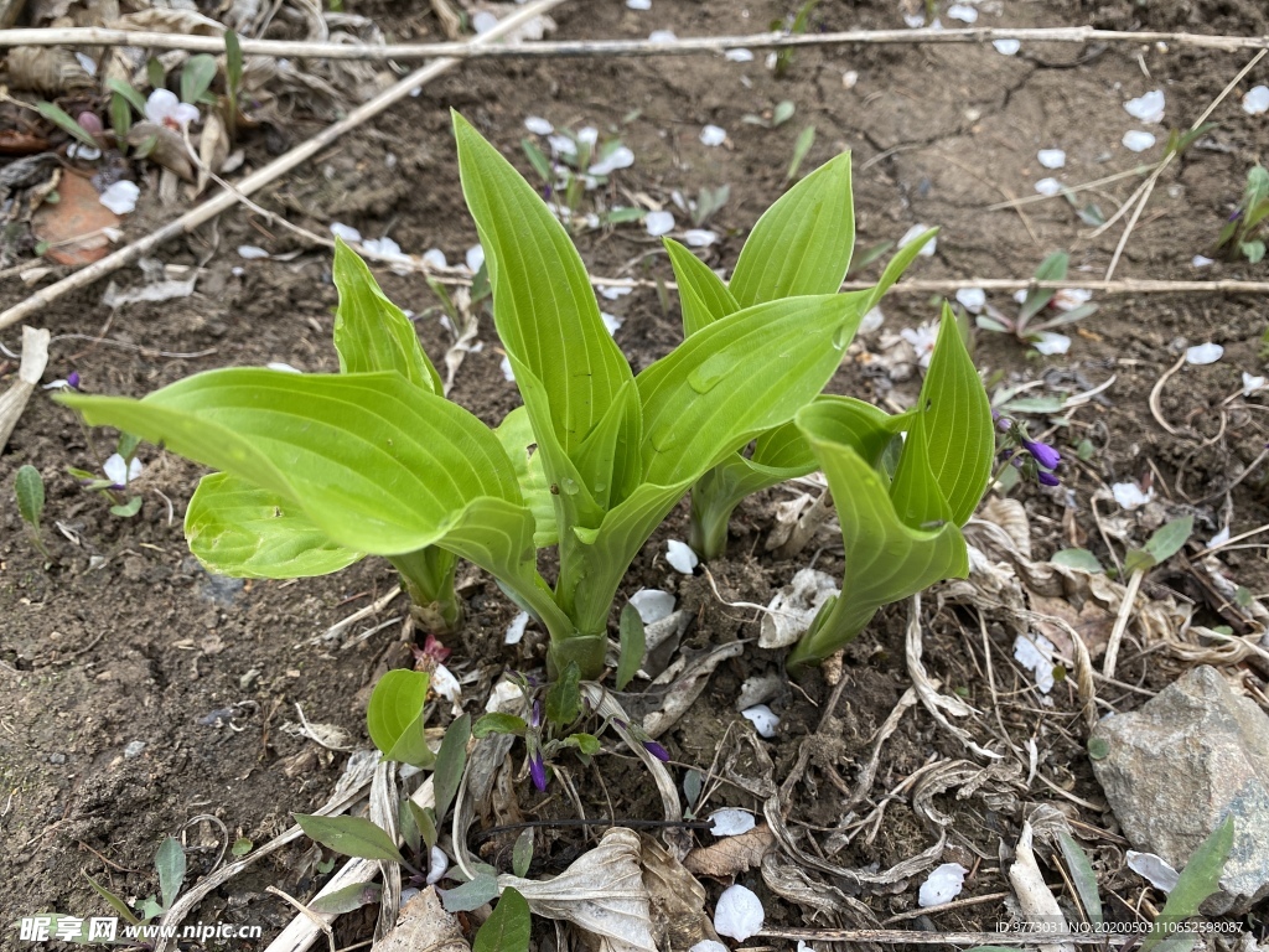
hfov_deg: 67.3
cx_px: 634
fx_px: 953
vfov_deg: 53.1
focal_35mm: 26
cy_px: 476
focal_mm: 4.25
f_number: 1.8
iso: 40
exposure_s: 1/122
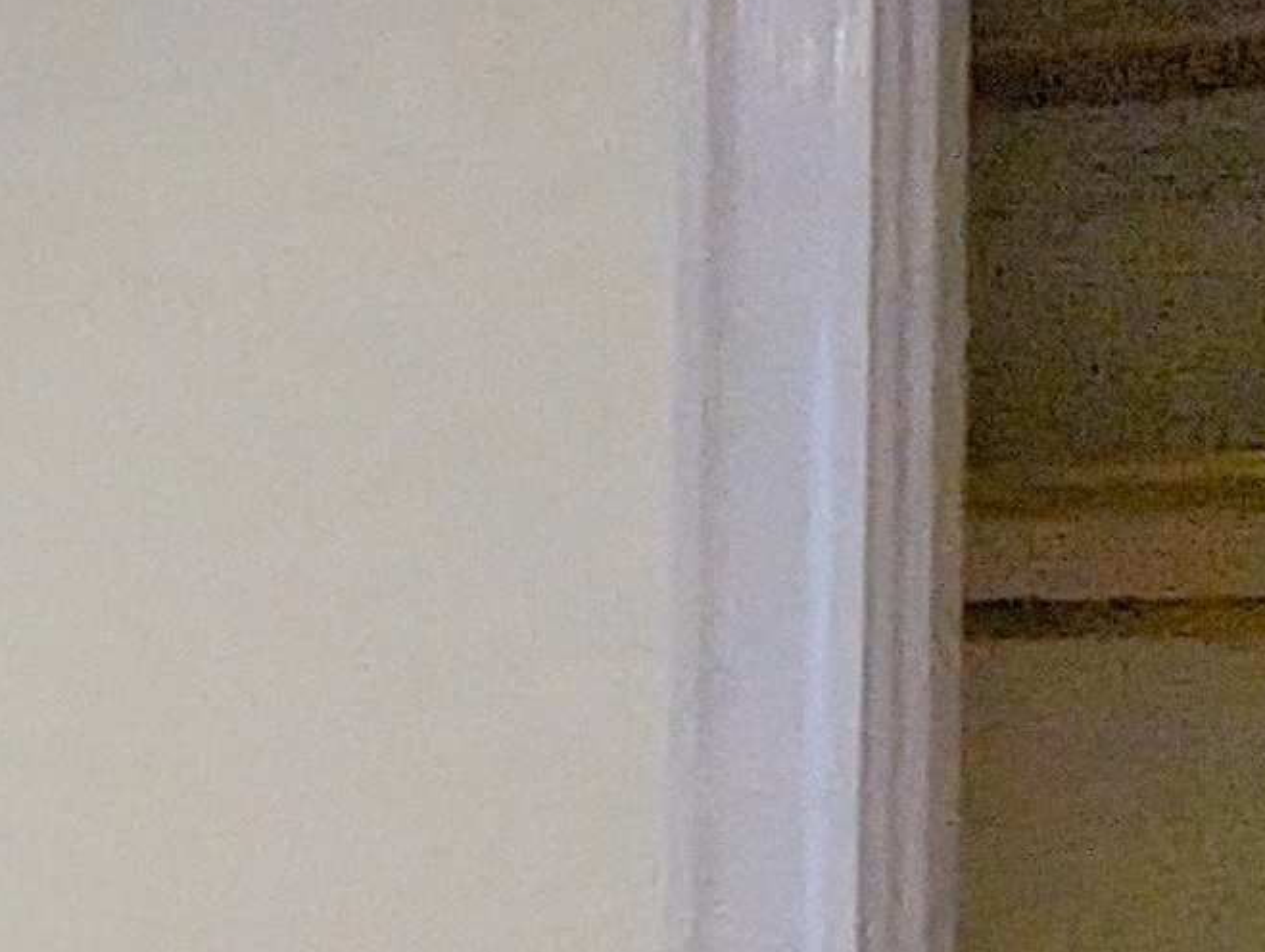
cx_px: -1866
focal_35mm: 99
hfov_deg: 13.6
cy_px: 645
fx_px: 3622
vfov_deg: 14.9
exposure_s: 1/120
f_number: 2.2
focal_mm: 2.35
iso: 126
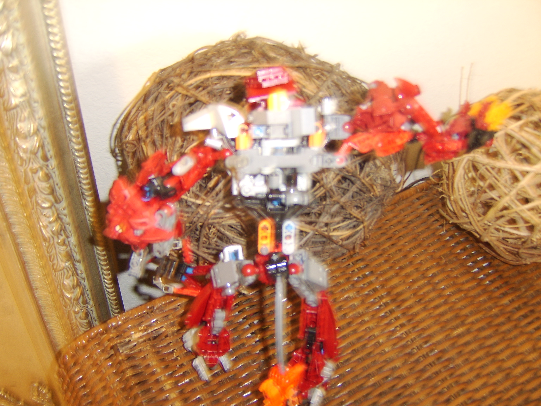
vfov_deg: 45.4
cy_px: 203
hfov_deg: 58.4
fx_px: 484
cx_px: 270
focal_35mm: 31
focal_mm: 8.13
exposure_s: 1
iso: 71
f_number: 2.7
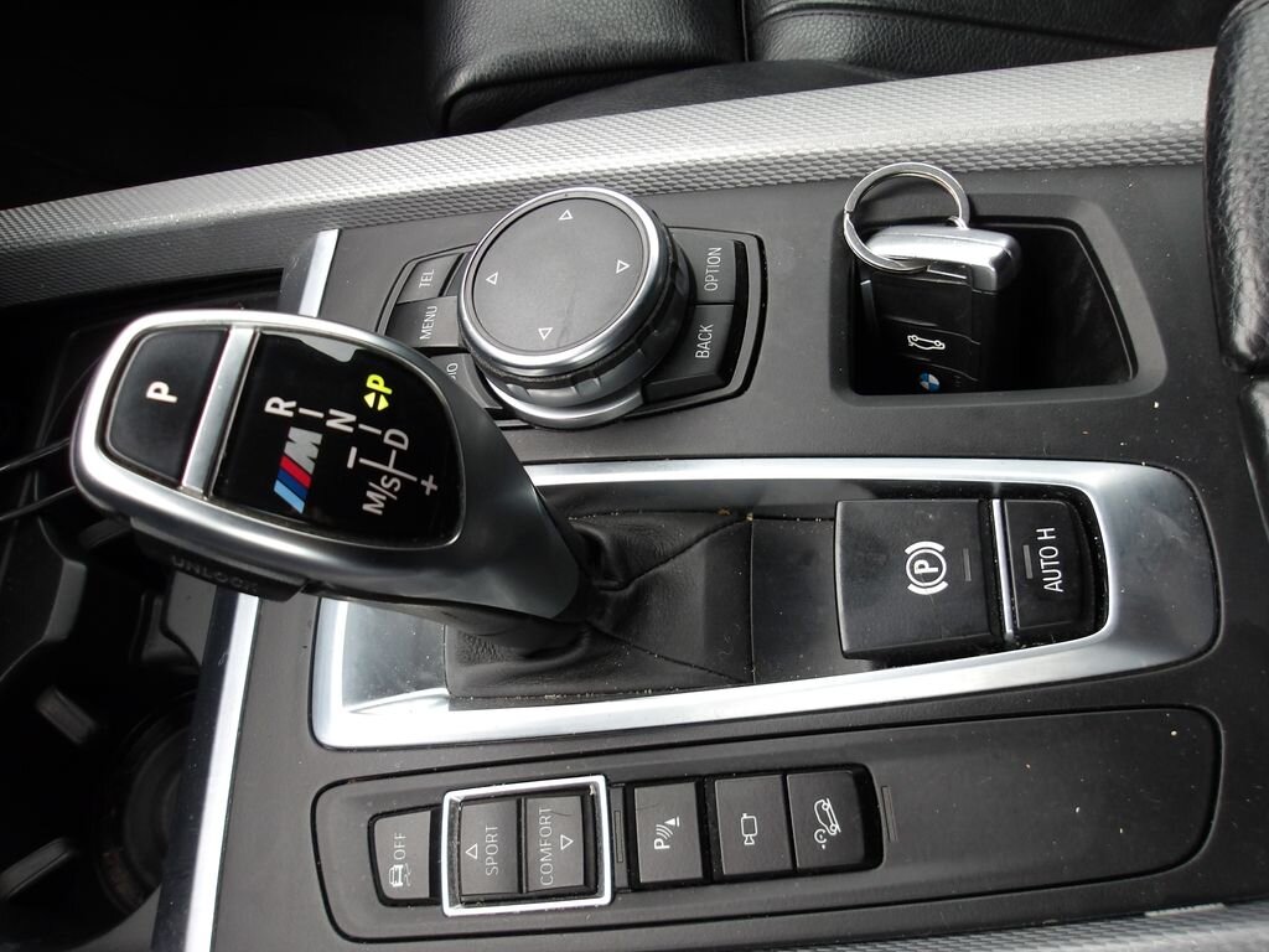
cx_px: 634
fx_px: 990
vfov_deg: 51.4
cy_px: 476
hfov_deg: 65.3
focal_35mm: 27
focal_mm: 4.9
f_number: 3
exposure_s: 1/30
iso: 157
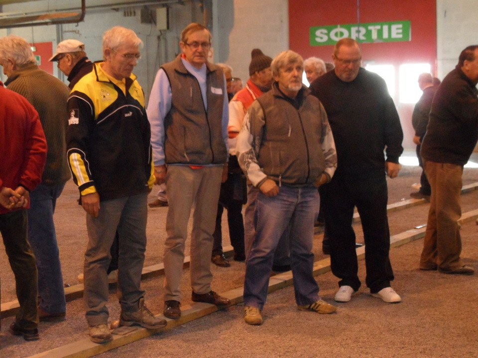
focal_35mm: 60
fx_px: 829
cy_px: 179
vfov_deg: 24.4
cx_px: 239
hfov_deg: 32.2
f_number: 4
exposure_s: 1/45
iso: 640
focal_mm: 10.3
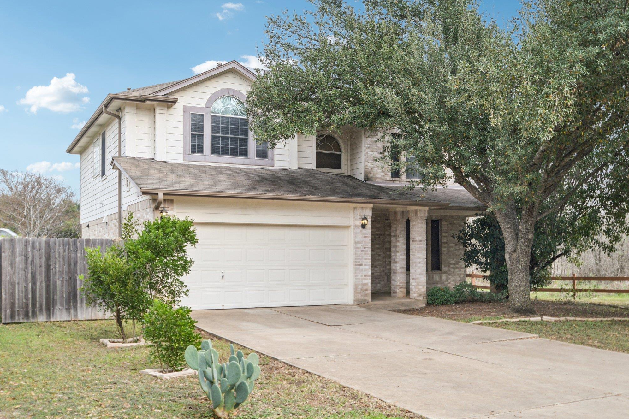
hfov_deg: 51.9
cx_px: 316
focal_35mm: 37
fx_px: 646
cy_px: 207
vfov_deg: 35.9
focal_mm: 24
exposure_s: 1/100
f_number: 8
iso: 400
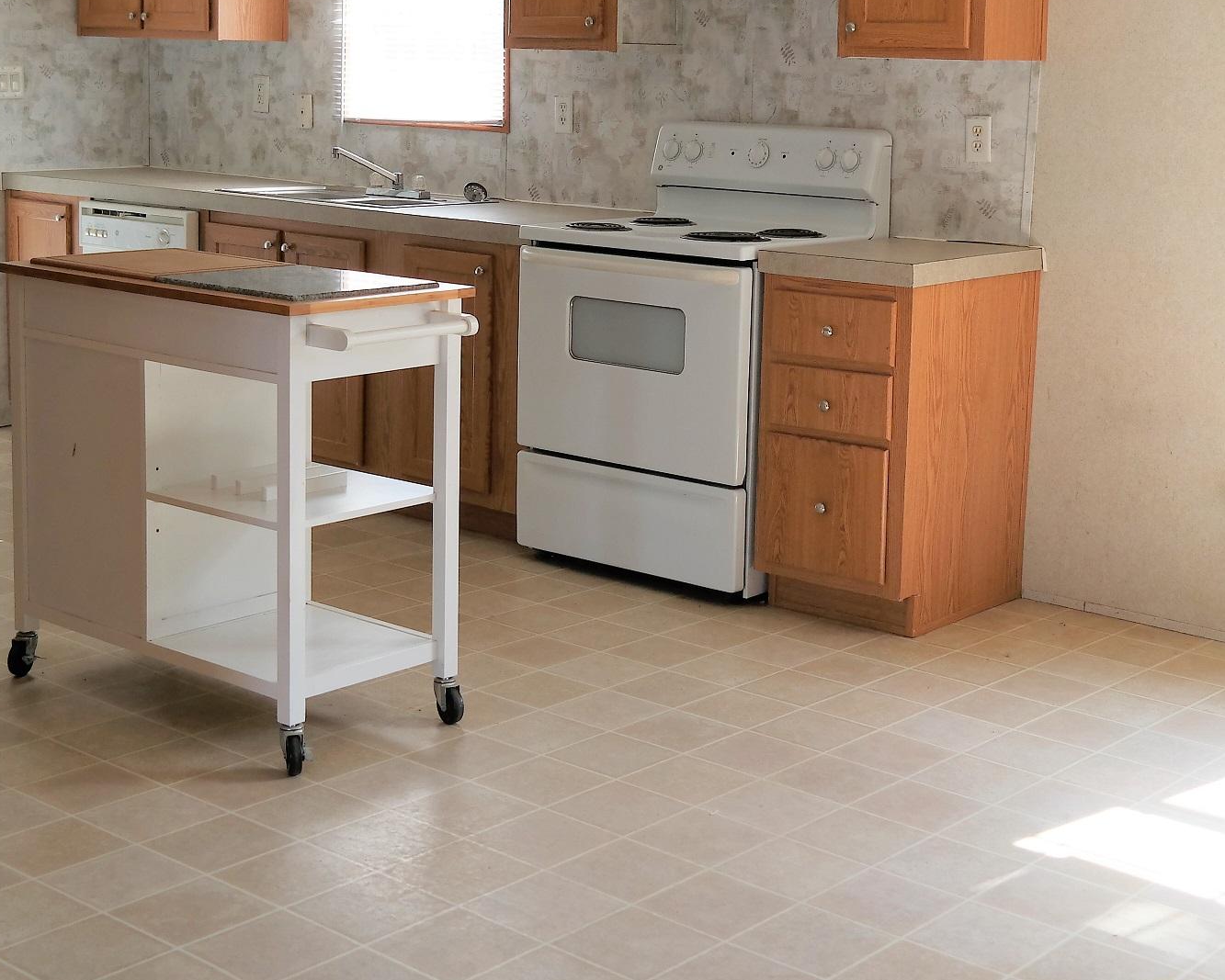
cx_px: 647
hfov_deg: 36.0
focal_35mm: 52
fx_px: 1886
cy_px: 310
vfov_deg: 28.9
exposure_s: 1/100
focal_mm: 18
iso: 200
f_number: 4
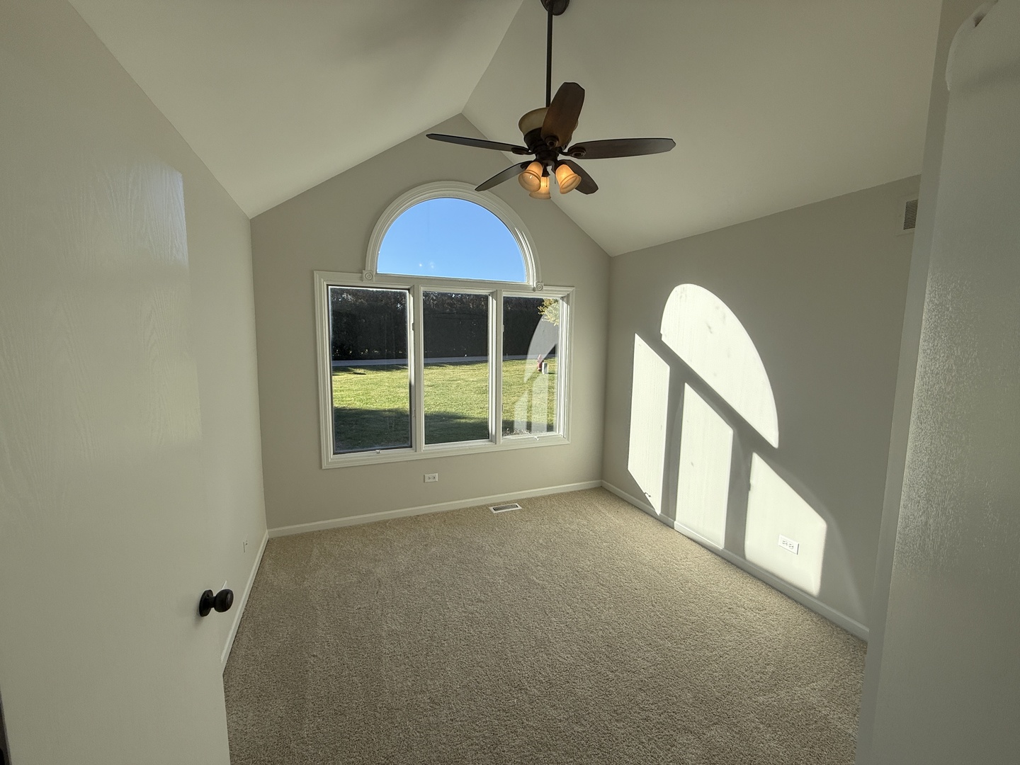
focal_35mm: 14
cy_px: 382
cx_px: 510
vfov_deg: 85.7
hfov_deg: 102.1
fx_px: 413
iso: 50
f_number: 2.2
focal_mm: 2.22
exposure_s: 1/1050
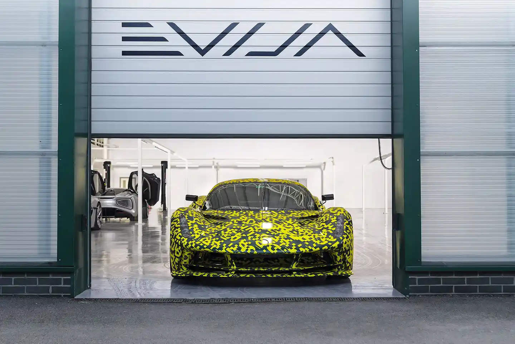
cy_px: 172
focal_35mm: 48
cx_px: 258
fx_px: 687
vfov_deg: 28.1
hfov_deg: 41.1
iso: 250
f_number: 5.6
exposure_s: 1/125
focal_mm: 48
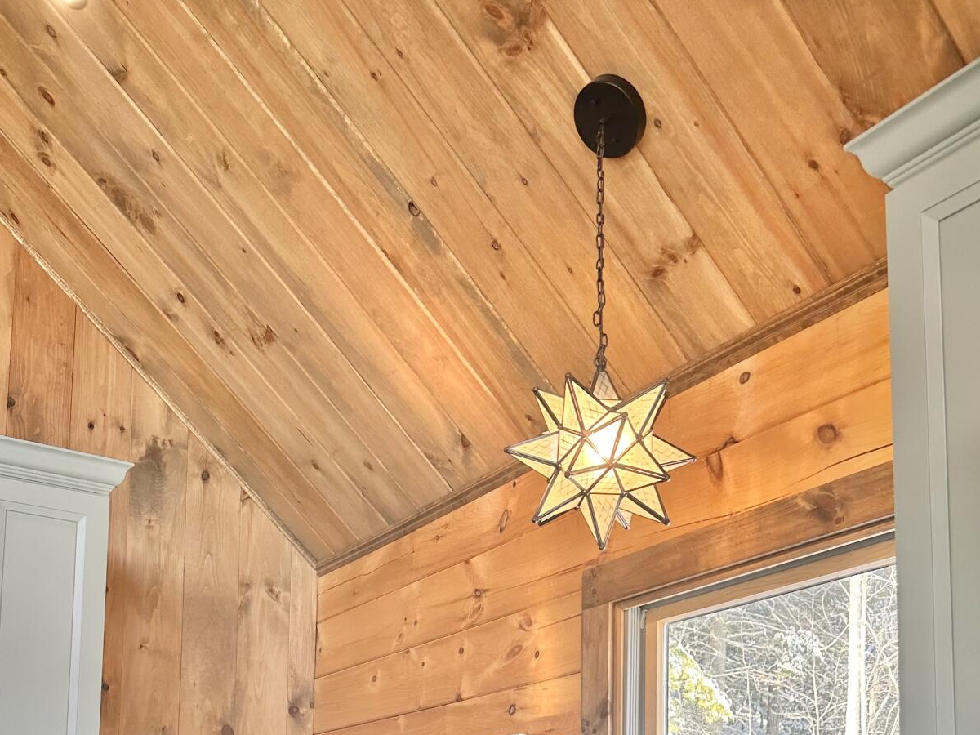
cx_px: 432
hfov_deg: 46.7
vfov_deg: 32.8
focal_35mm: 40
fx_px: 1132
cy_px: 746
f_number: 1.78
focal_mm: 6.86
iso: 125
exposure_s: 1/120
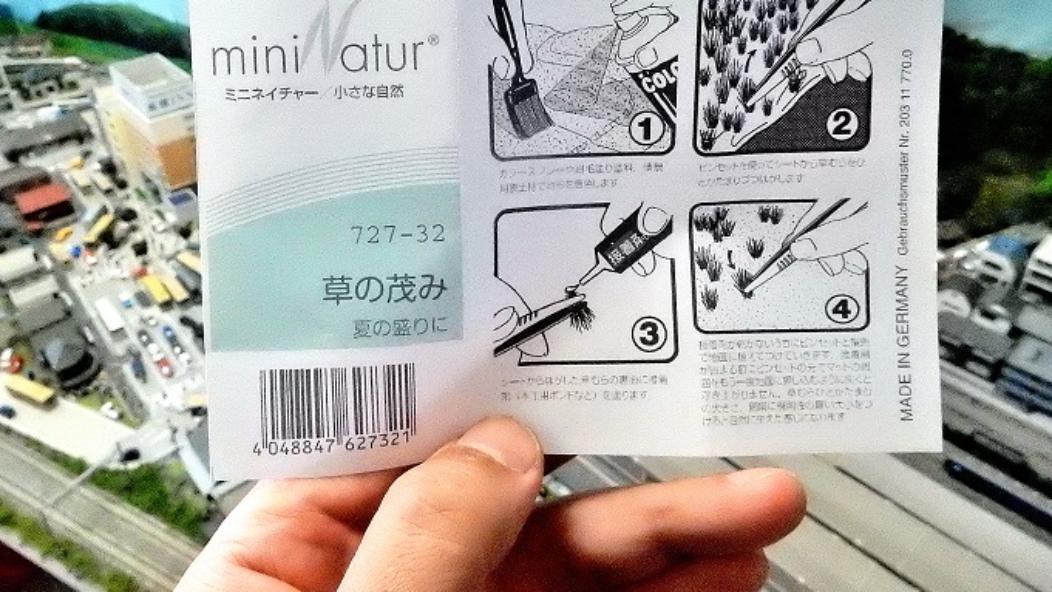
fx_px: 781
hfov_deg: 67.9
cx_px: 531
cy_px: 192
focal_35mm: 28
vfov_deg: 40.9
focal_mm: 4.5
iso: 3200
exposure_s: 1/250
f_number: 3.7
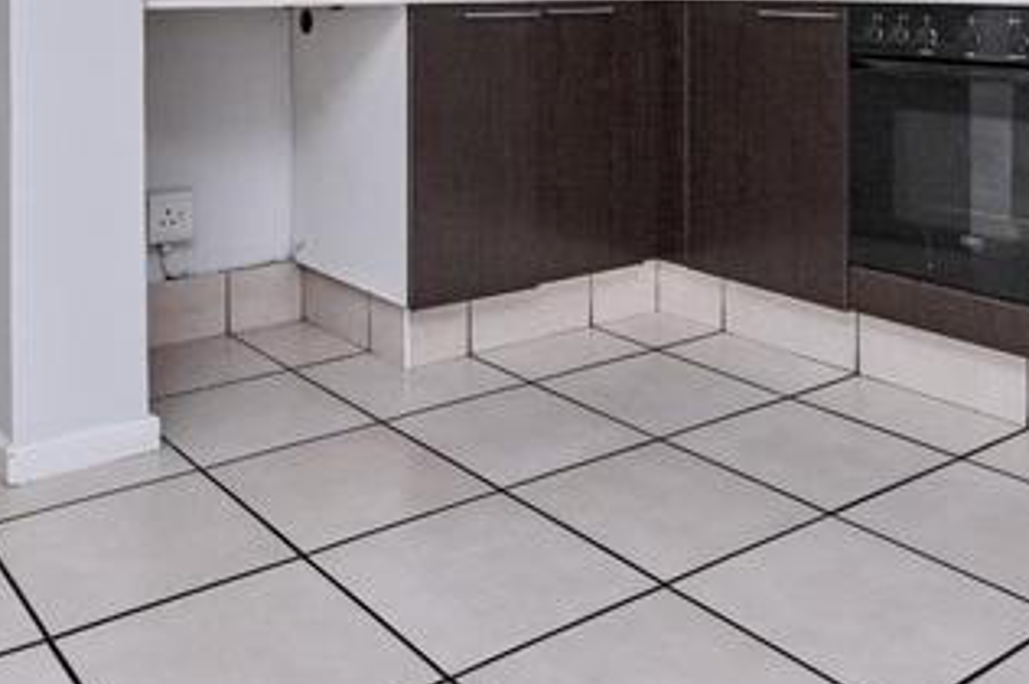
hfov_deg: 50.6
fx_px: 1085
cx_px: 453
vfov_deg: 31.9
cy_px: -18
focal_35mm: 38
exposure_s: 1/200
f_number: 8
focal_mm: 10
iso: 800
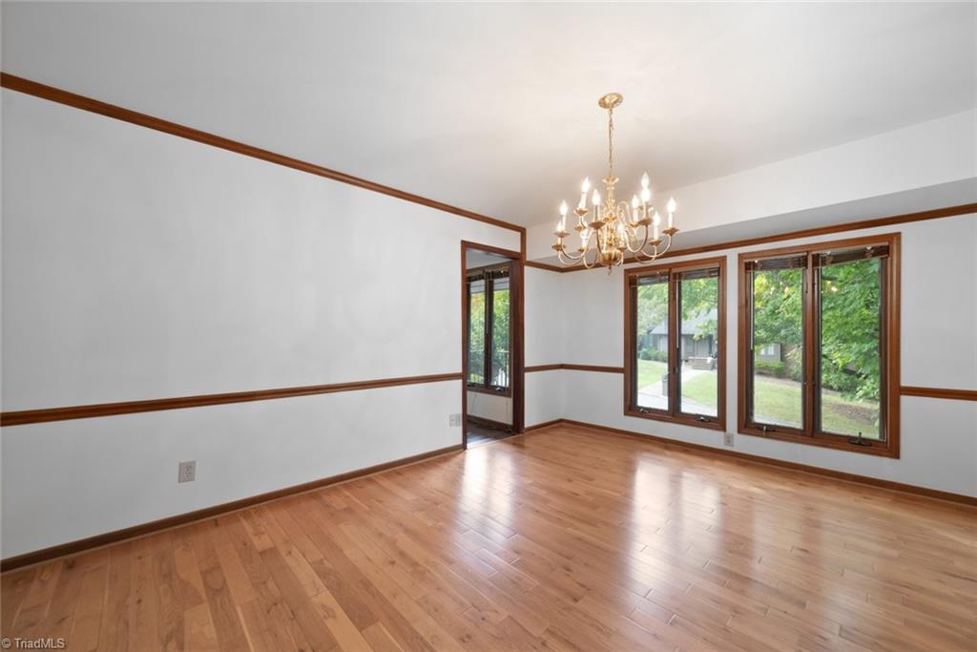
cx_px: 488
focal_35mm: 14
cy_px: 326
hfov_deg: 104.2
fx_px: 380
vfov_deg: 81.2
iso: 320
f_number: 7.1
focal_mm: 14
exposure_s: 1/5
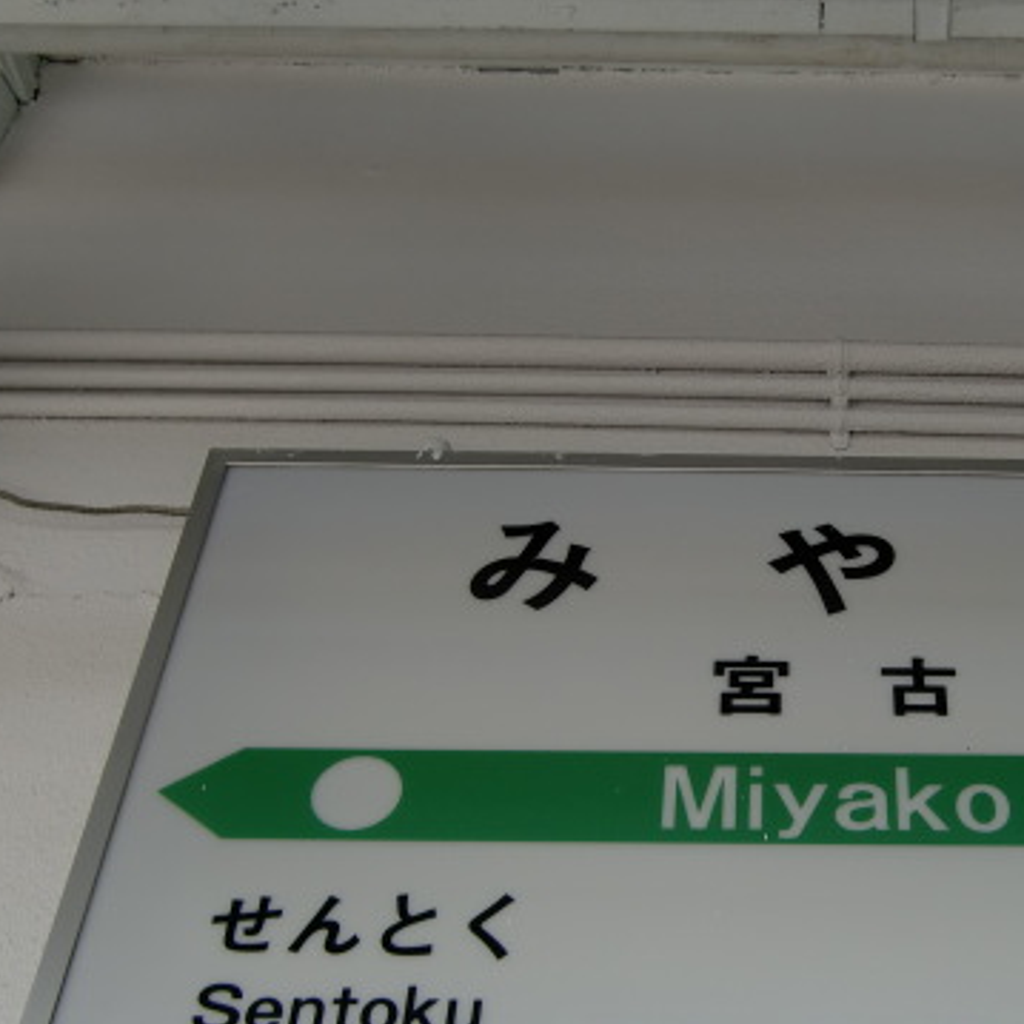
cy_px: 659
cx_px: 824
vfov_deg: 32.6
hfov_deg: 31.9
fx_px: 1740
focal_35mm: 52
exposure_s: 1/80
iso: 64
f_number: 2.7
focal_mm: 5.8
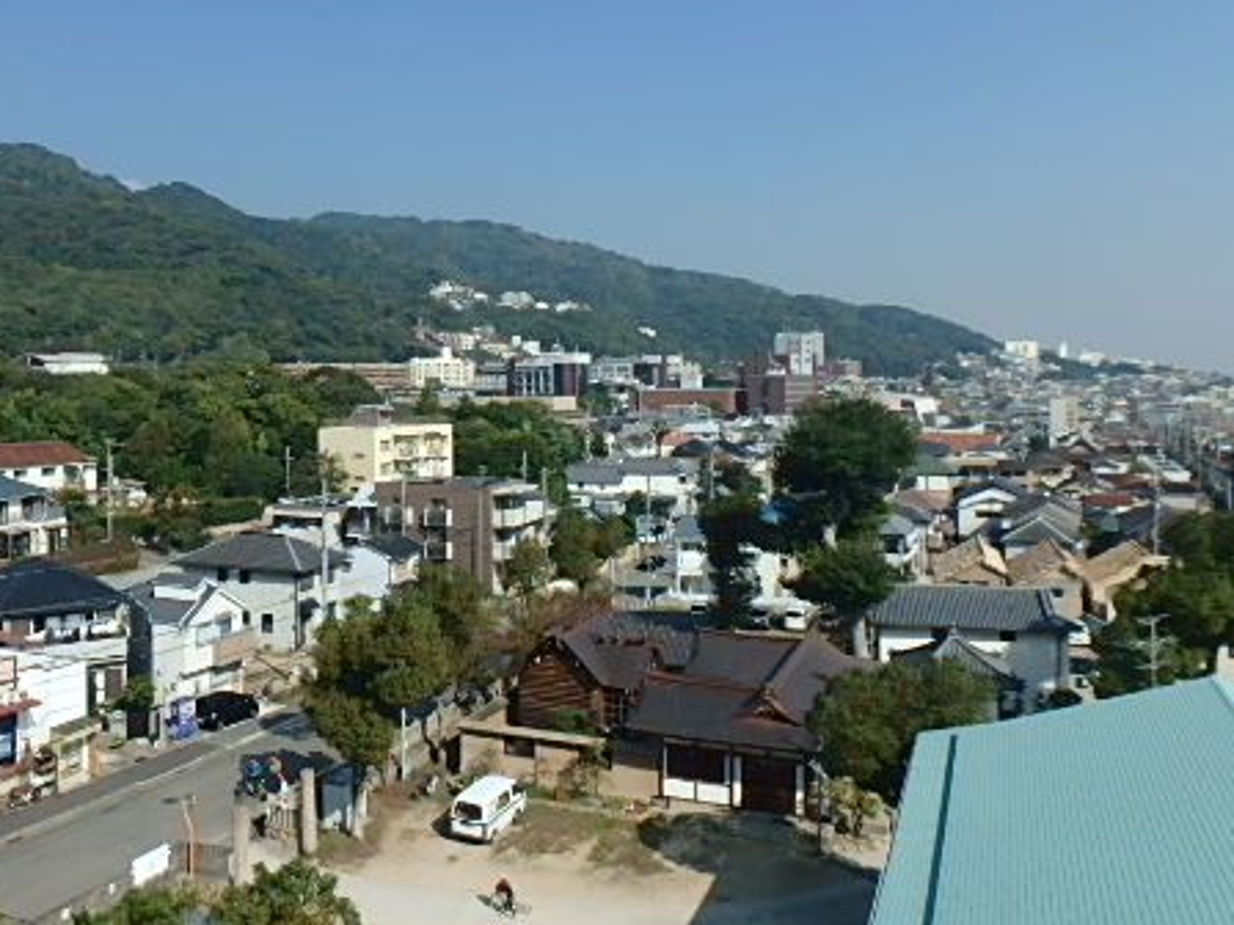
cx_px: 466
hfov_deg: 59.2
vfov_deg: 46.7
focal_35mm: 30
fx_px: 1069
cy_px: 399
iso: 125
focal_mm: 3.7
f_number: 6
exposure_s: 1/500
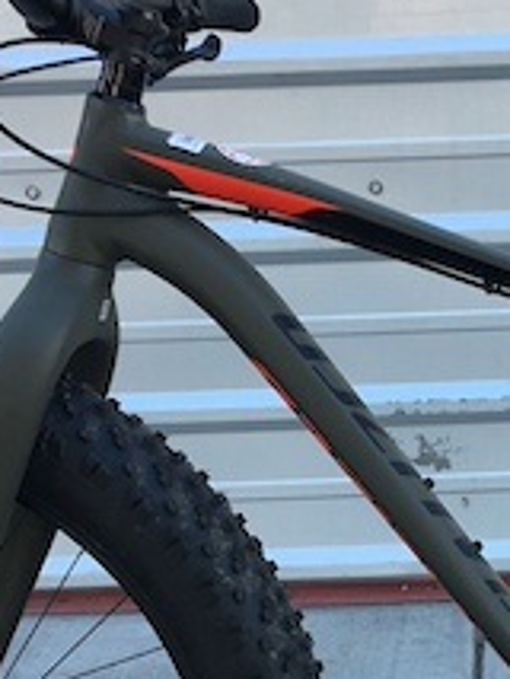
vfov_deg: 17.6
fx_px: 2139
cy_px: 695
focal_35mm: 109
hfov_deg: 13.3
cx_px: 580
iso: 25
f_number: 2.2
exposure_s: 1/120
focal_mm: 4.15
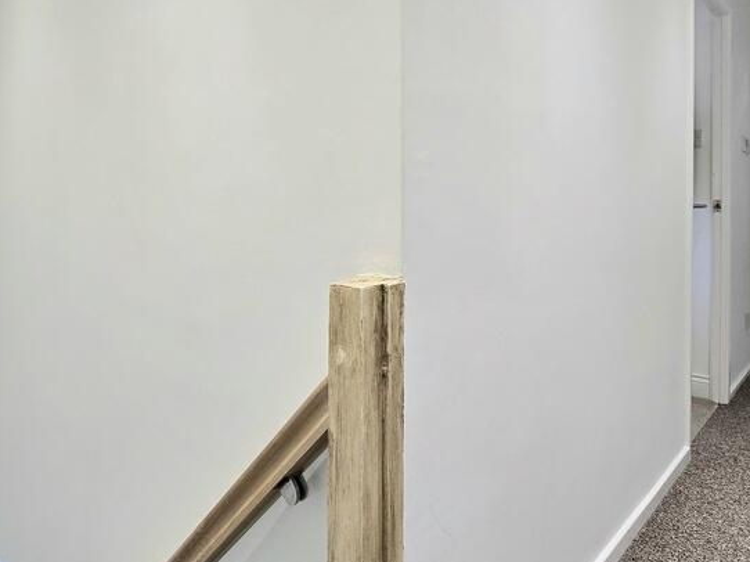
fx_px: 520
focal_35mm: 24
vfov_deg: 56.0
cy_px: 205
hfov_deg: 71.0
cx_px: 446
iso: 100
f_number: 2.2
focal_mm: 2.2
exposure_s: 1/50.3
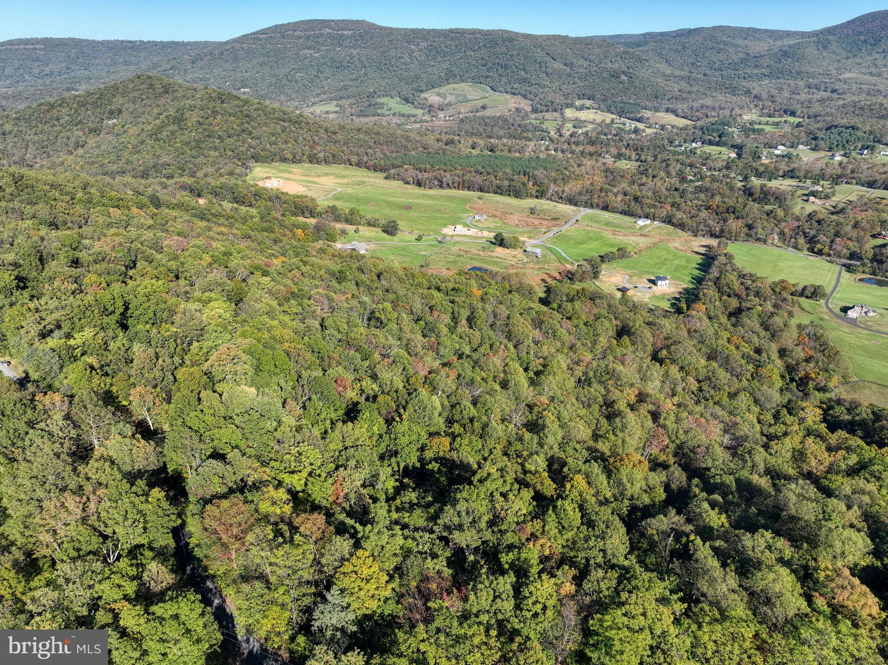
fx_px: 615
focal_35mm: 24
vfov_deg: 56.8
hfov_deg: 71.6
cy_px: 332
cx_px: 444
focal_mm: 12.3
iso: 120
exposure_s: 1/1250
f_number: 2.8
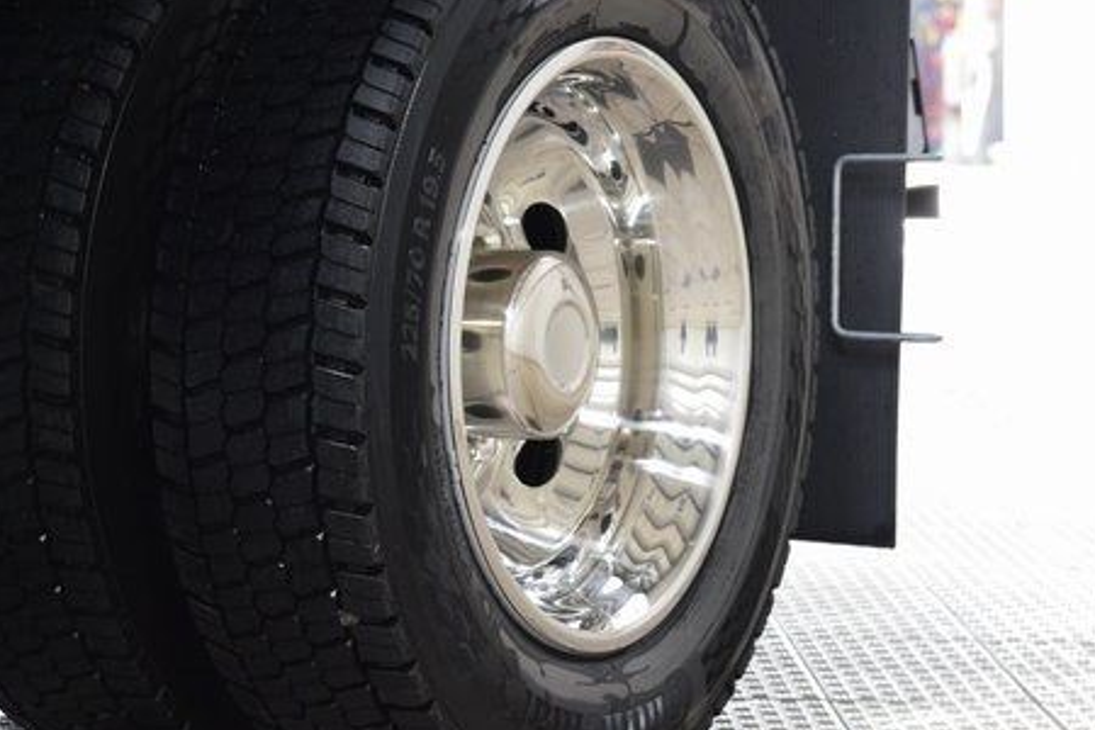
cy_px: 344
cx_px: 370
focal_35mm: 128
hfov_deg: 16.0
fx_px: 3893
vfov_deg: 10.7
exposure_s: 1/30
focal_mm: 60
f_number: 5.6
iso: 1600
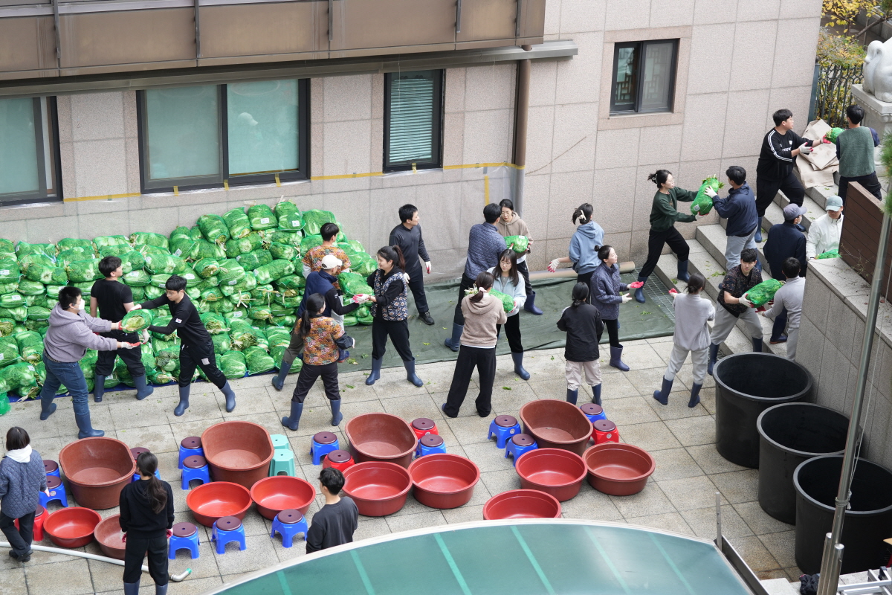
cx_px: 446
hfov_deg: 28.8
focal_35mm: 70
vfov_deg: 19.5
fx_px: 1734
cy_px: 298
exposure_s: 1/320
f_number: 2.8
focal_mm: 70
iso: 500
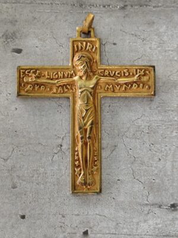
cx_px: 89
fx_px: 638
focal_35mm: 93
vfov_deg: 21.1
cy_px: 119
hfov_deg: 15.9
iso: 500
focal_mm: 6.19
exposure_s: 1/25
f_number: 1.65
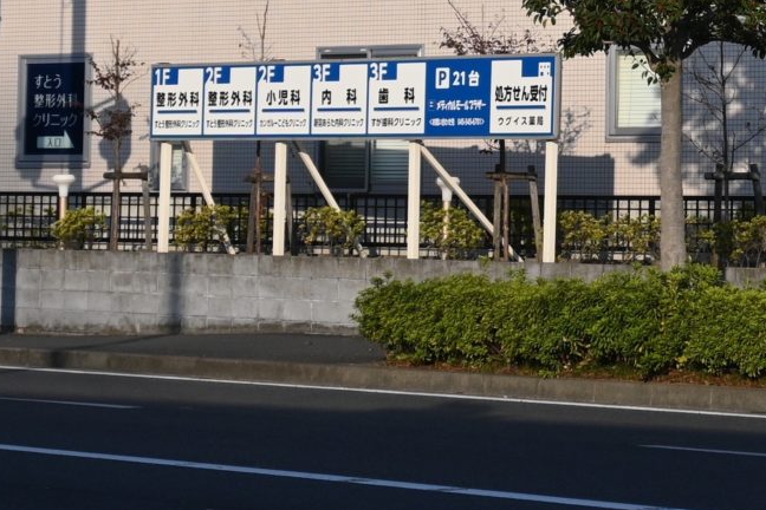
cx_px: 897
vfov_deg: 8.6
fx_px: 3340
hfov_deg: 12.8
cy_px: -128
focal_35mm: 157
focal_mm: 26.5
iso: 100
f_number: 7.1
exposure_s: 1/400
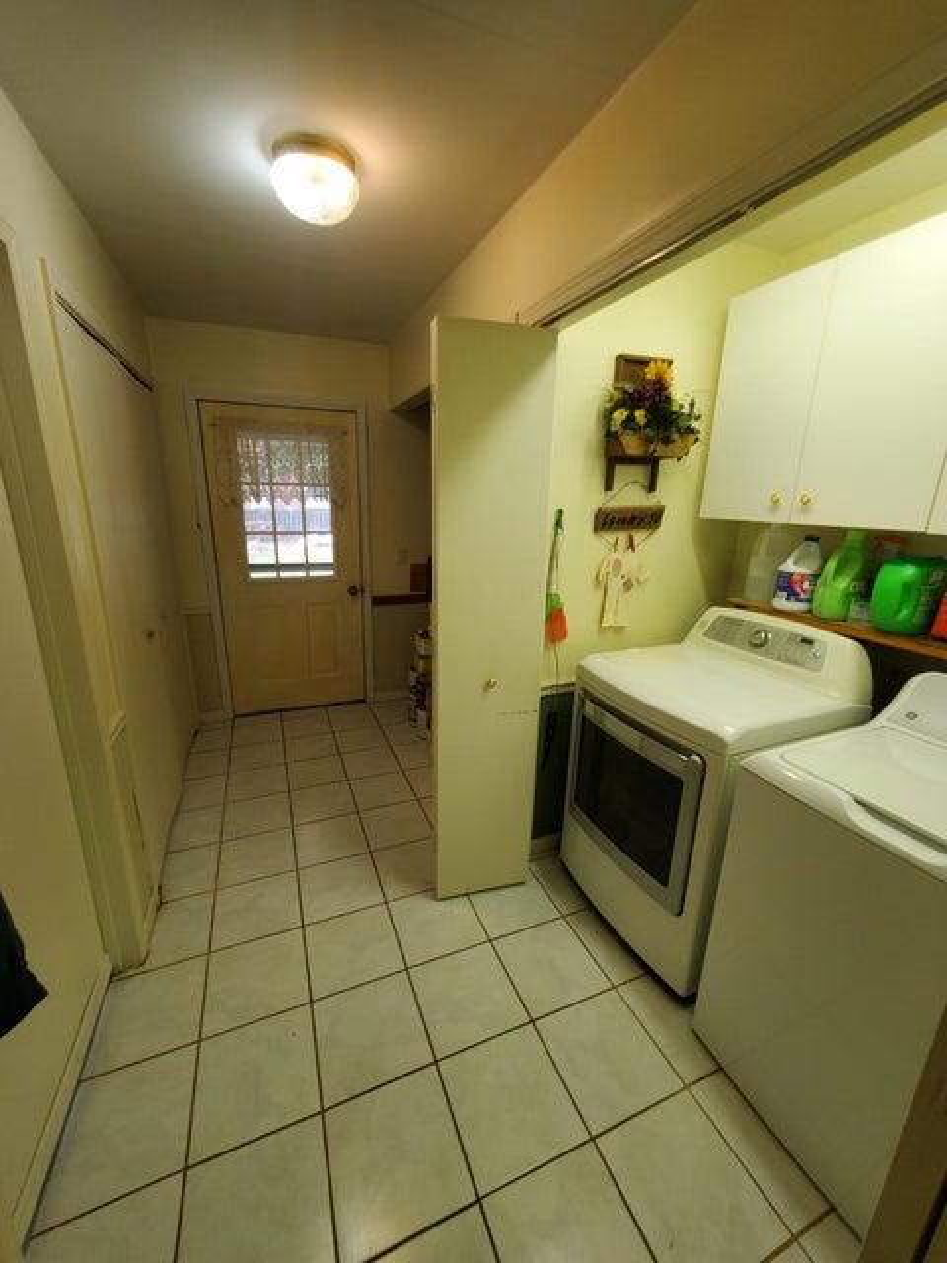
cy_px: 632
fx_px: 474
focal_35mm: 13
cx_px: 474
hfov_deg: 89.9
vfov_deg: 106.2
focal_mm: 1.8
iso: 100
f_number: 2.2
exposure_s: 1/60
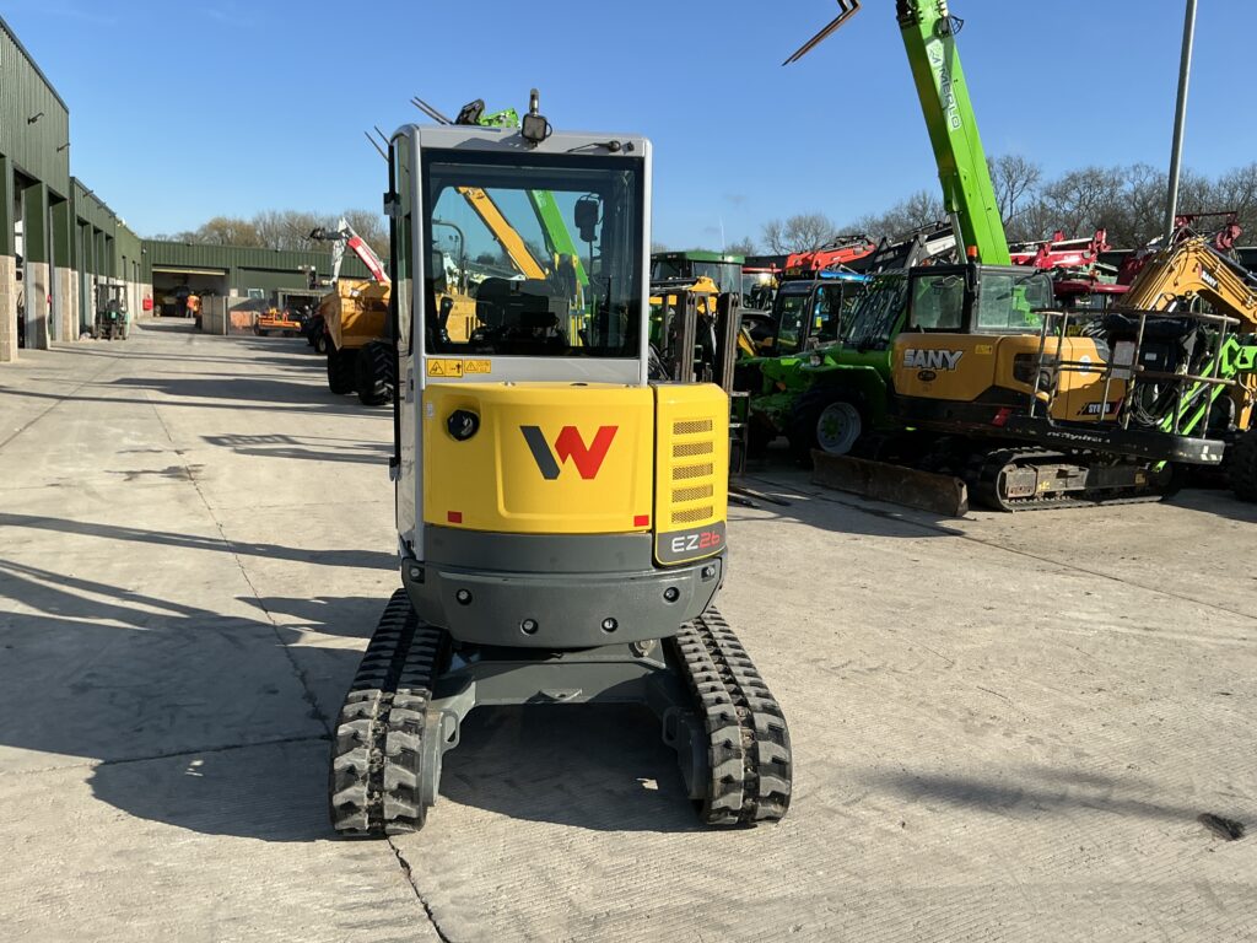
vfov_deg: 49.7
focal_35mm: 28
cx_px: 628
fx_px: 1017
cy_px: 472
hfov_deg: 63.4
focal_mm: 3
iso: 25
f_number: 1.8
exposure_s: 1/1534
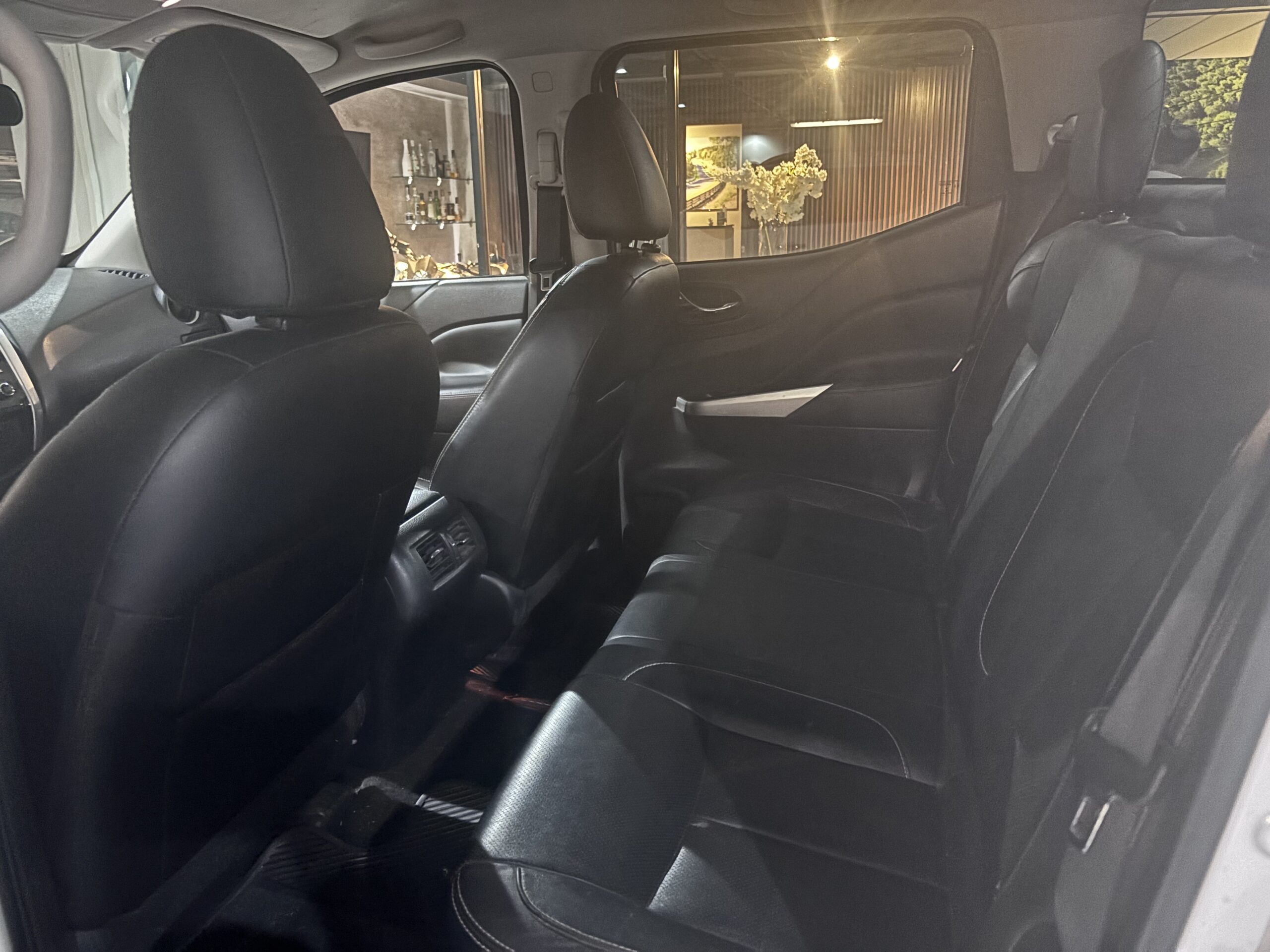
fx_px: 954
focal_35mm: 26
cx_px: 635
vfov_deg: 53.1
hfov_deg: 67.3
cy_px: 476
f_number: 1.6
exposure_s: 1/20
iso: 1000
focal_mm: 5.96
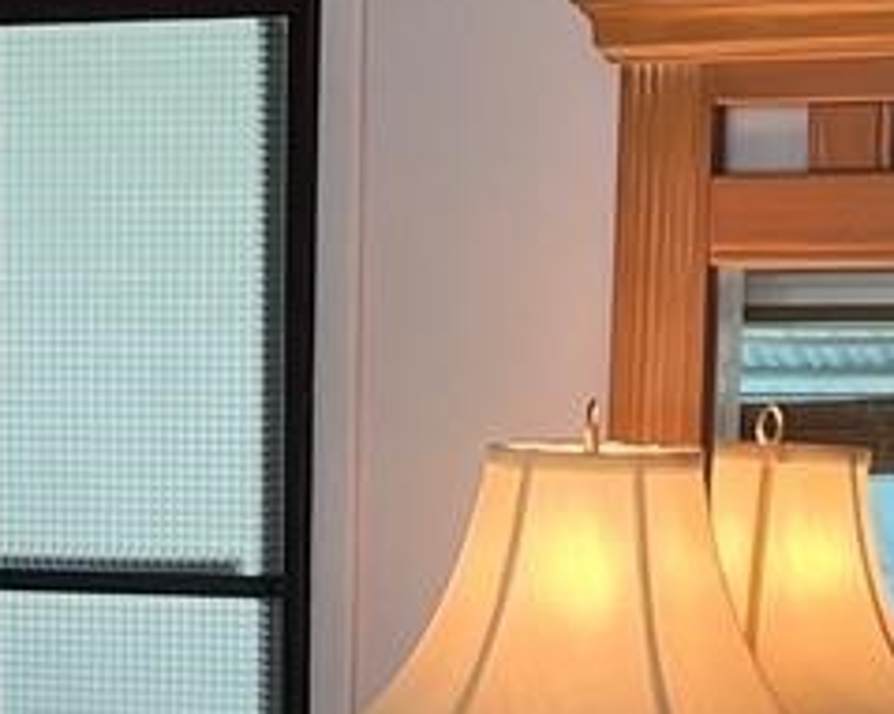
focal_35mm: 170
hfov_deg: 11.2
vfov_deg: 8.9
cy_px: 961
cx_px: -30
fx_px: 4496
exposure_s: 1/120
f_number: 1.6
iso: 80
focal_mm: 5.1
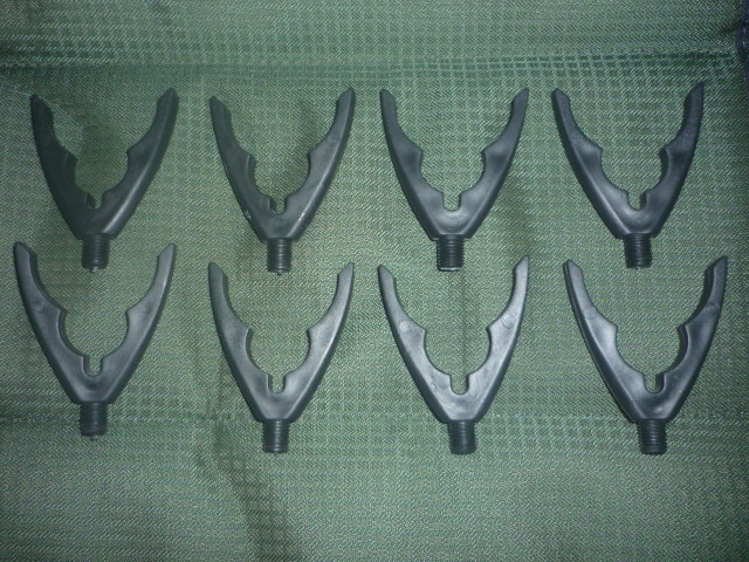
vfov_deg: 42.9
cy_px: 281
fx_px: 714
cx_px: 374
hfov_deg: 55.4
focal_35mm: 33
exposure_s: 1/30
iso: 100
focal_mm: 5.5
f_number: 2.8
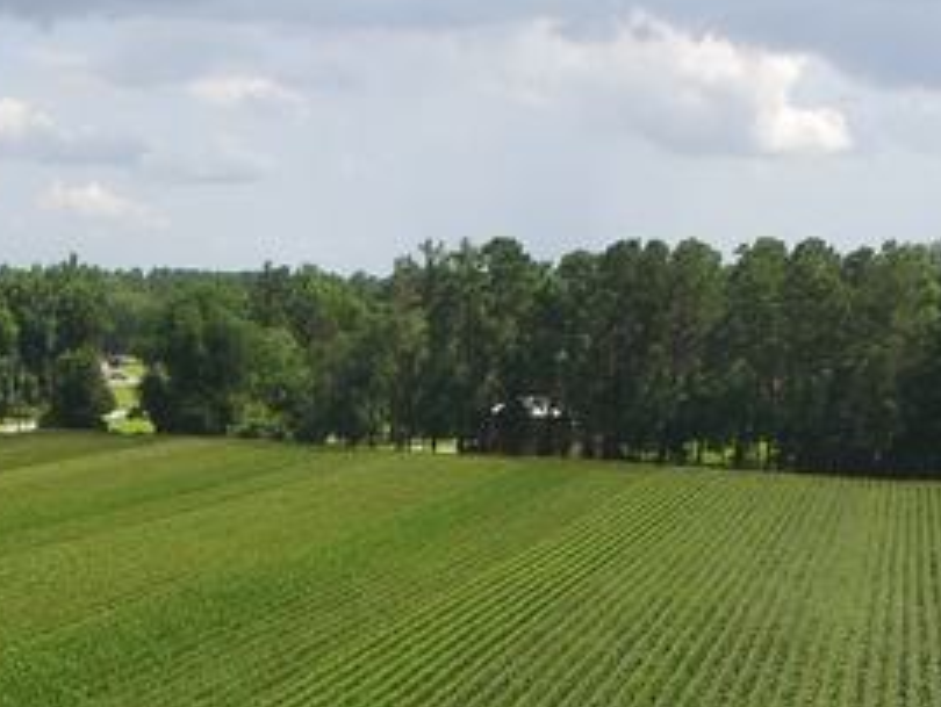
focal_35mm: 69
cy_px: 871
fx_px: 1877
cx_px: 12
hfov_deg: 26.7
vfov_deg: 19.9
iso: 100
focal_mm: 3.61
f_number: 2.8
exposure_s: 1/777
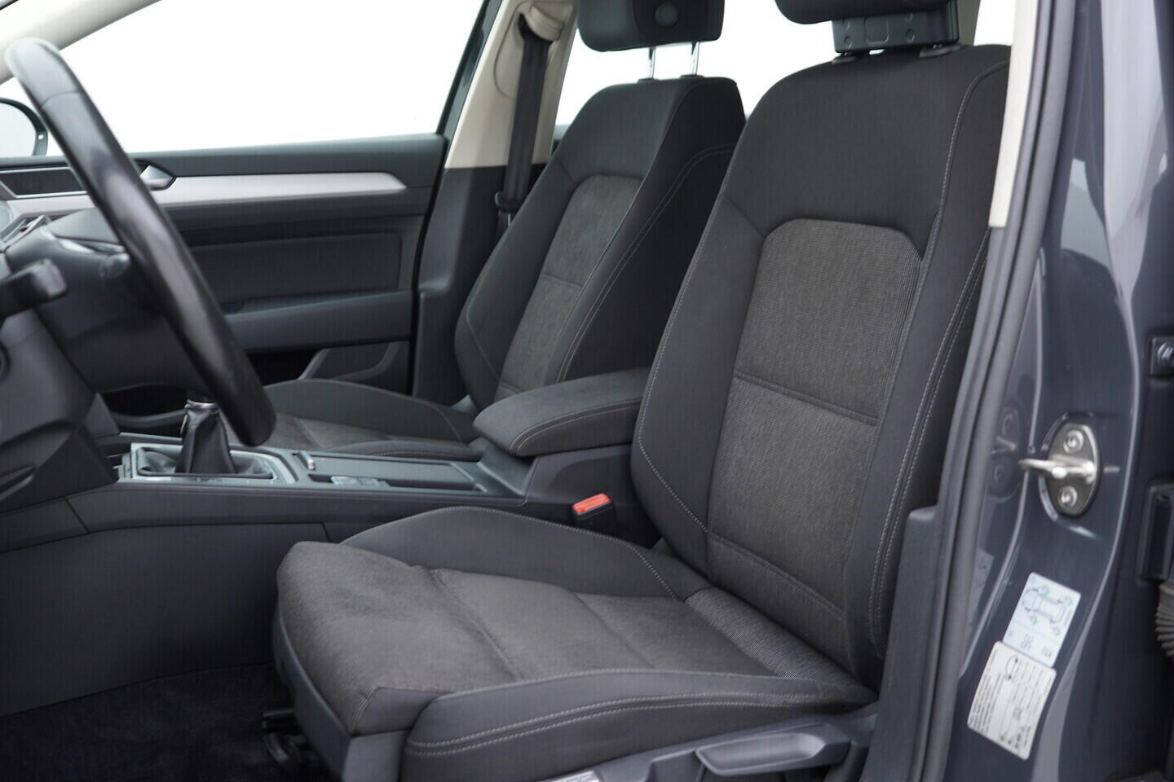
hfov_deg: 53.1
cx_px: 587
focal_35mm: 36
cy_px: 391
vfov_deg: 36.9
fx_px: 1174
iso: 160
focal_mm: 24
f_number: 2.8
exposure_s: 1/40
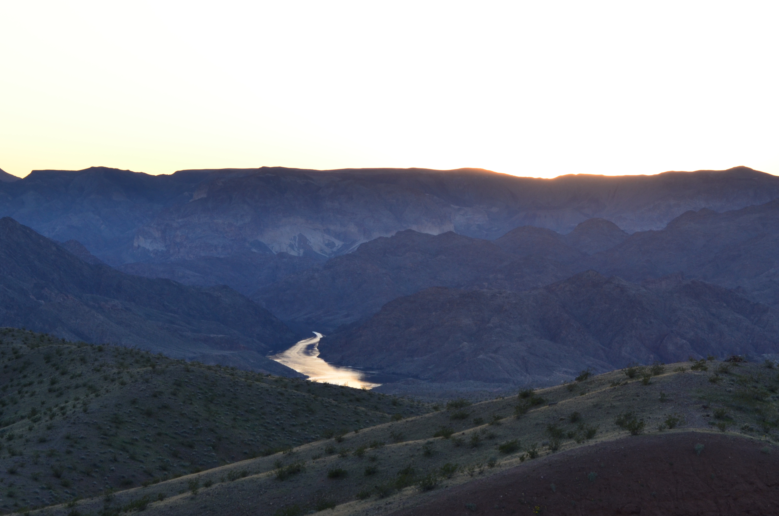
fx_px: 1999
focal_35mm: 93
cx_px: 433
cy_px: 266
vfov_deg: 14.7
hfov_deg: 22.0
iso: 280
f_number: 10
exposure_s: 1/60
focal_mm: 55
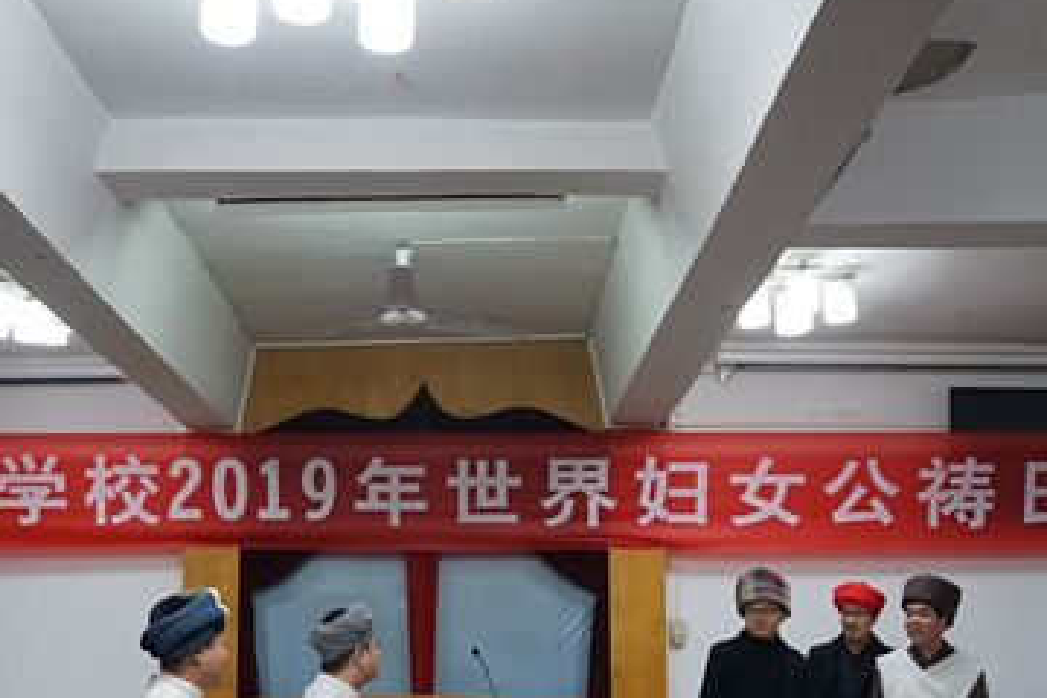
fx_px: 1309
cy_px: 561
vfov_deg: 29.2
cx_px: 454
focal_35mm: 45
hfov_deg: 43.5
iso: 1250
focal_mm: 18
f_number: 4
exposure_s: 1/160
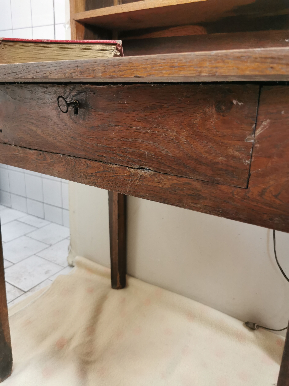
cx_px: 144
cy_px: 193
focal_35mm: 27
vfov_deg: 65.3
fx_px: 301
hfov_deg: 51.4
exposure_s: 1/120
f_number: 1.6
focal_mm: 5.56
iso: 160
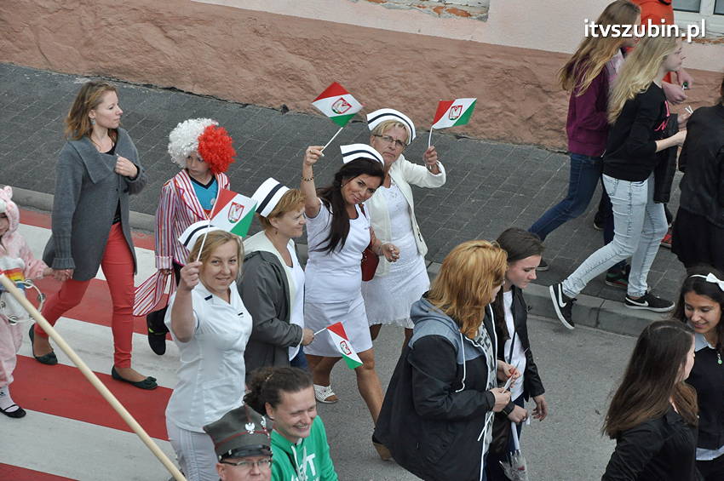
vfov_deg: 13.0
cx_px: 362
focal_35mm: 105
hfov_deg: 19.5
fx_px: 2110
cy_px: 240
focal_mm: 70
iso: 1250
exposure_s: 1/1000
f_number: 8
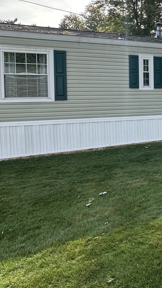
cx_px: 203
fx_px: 260
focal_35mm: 34
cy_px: 101
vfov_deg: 57.0
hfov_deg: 29.1
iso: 50
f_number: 2.2
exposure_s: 1/734
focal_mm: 2.22
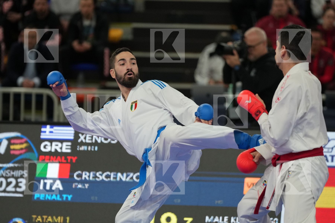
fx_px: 2791
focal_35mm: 300
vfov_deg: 4.6
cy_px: 112
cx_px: 168
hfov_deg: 6.9
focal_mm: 200
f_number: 2.8
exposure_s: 1/1000
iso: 2000
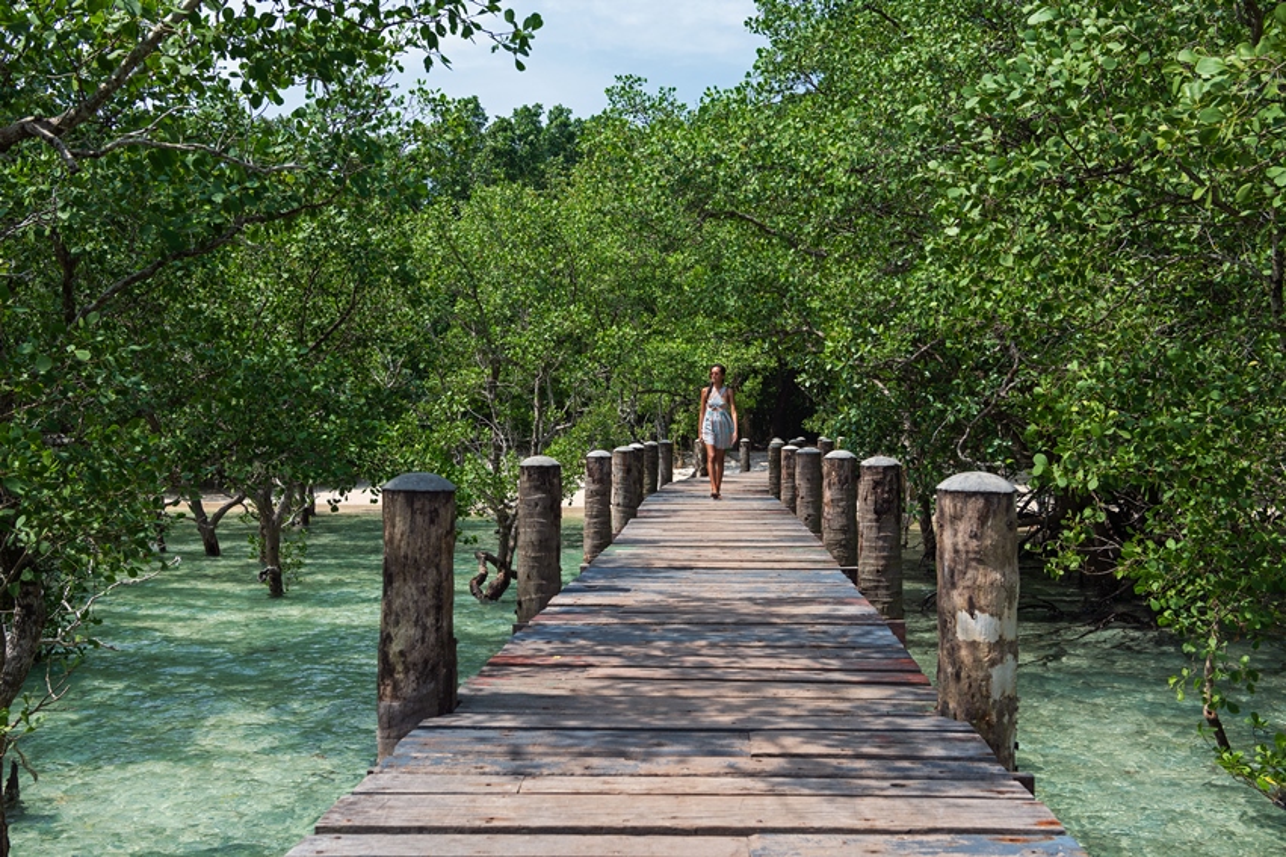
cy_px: 428
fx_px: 1357
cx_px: 643
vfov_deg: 35.0
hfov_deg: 50.7
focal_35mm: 38
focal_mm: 38
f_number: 8
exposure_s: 1/200
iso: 100
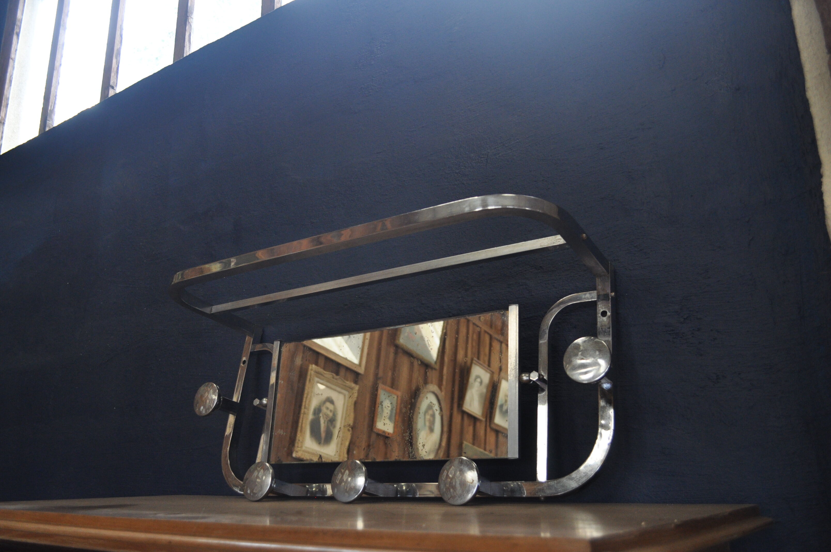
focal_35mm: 33
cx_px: 416
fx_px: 761
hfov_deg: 57.3
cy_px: 276
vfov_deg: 39.9
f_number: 4
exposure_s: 1/60
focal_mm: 22
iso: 720
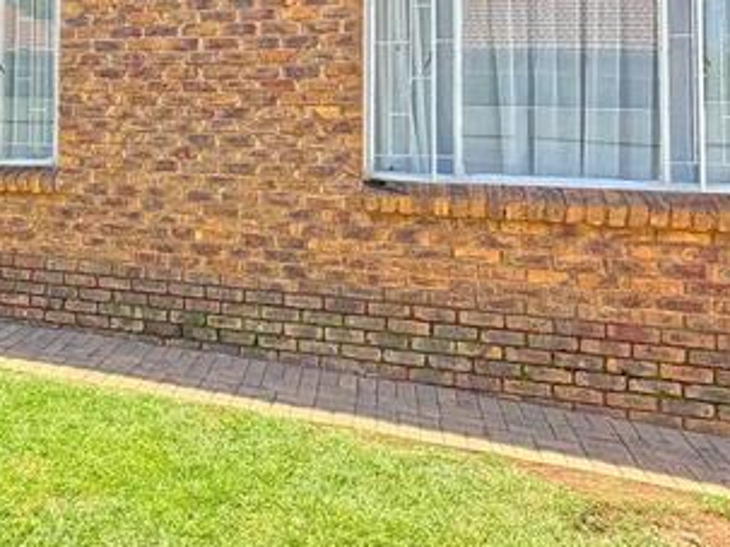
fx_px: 780
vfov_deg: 36.9
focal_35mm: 37
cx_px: 104
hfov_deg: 46.3
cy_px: 87
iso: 40
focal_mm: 2.22
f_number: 2.2
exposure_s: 1/770
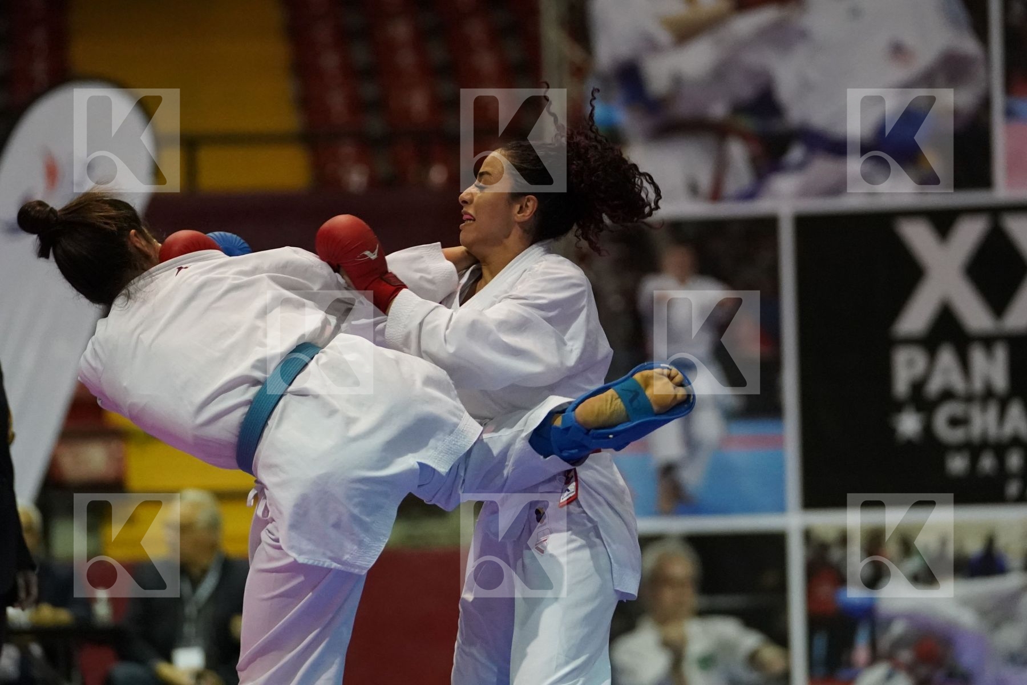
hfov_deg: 9.4
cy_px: 342
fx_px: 6247
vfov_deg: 6.3
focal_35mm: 219
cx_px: 514
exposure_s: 1/800
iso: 6400
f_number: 2.8
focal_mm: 146
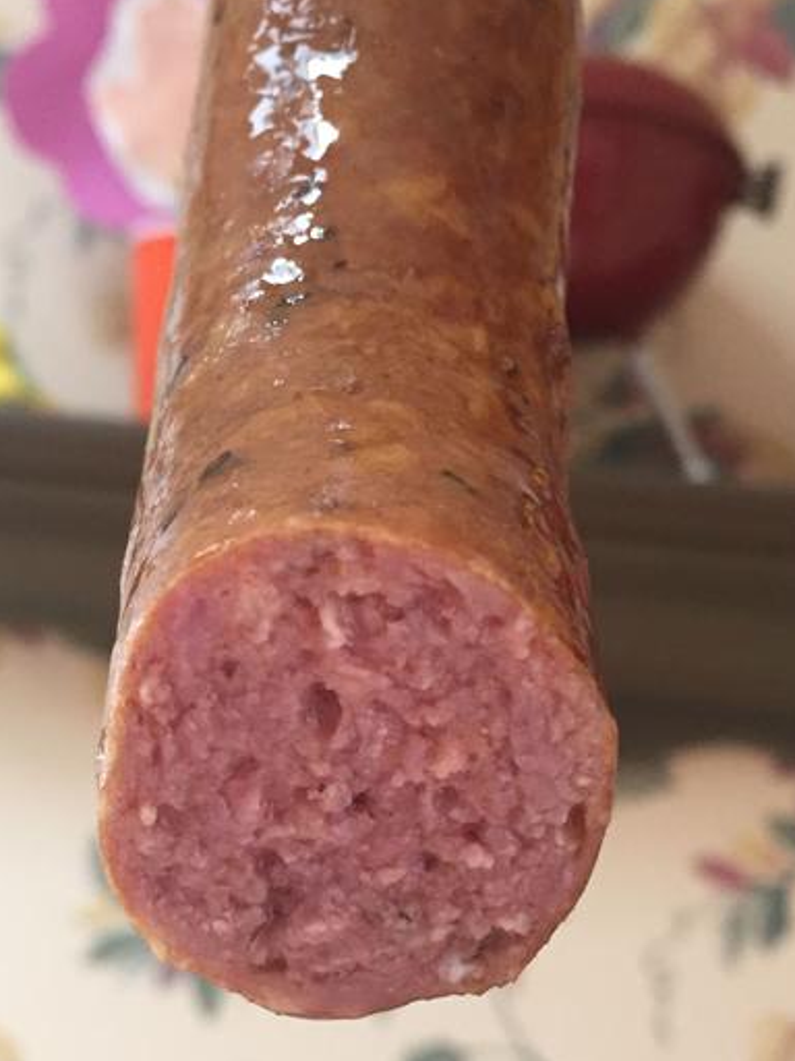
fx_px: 1562
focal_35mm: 51
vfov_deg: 37.2
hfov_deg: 28.4
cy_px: 678
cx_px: 293
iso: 200
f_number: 2.2
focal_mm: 4.15
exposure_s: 1/30
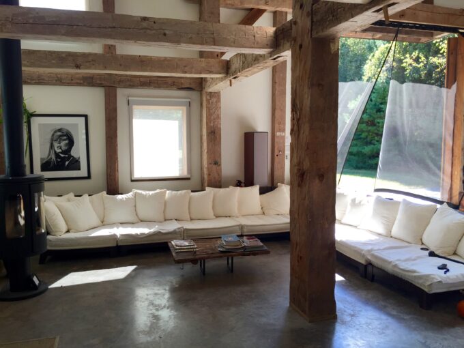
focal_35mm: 29
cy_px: 174
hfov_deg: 61.7
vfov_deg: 48.2
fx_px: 389
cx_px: 232
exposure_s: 1/120
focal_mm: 4.15
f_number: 2.2
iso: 40
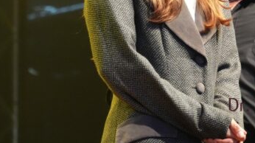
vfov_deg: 2.6
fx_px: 3183
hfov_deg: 4.6
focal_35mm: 471
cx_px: 206
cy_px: -38
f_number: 5.6
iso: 6400
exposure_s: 1/125
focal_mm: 135
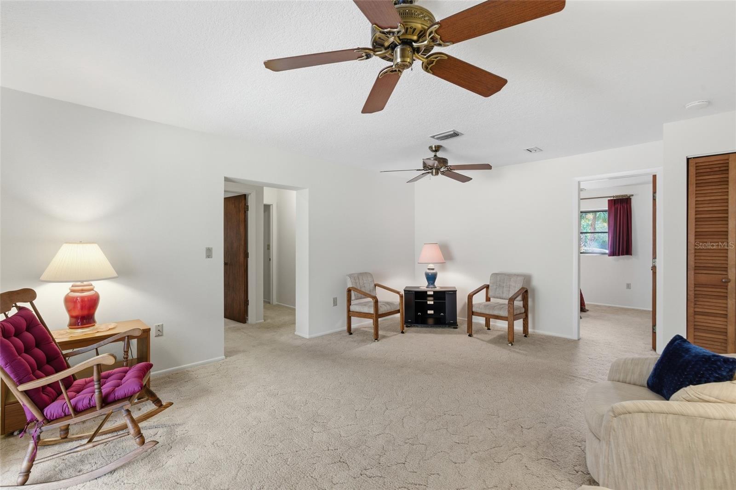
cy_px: 245
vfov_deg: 73.7
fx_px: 327
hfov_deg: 96.7
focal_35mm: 16
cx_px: 368
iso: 400
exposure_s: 1/30
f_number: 9
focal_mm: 16
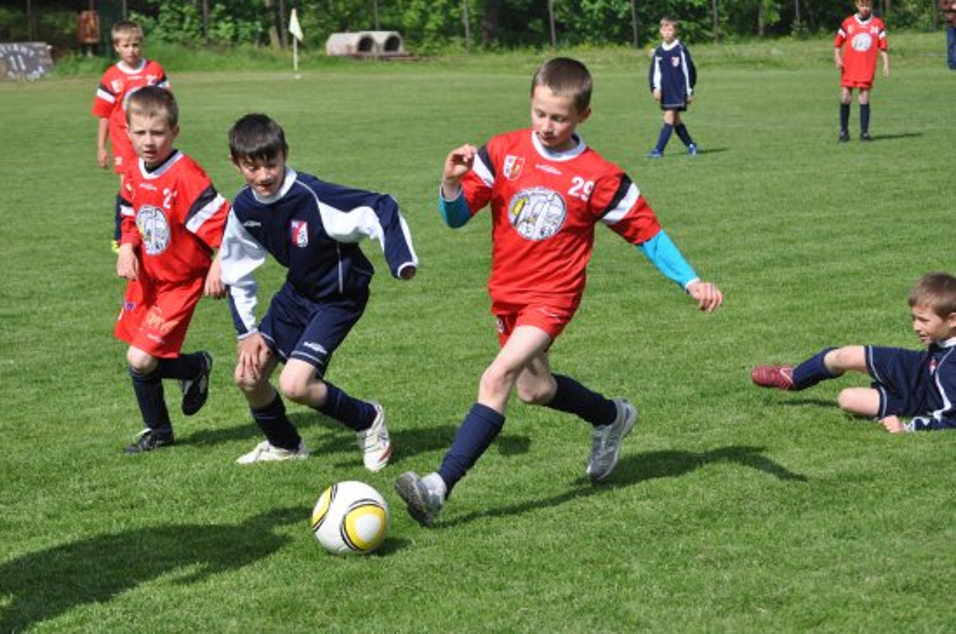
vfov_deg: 12.1
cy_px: 317
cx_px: 478
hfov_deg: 18.2
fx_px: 2983
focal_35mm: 112
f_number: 7.1
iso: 400
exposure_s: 1/2000
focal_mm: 75
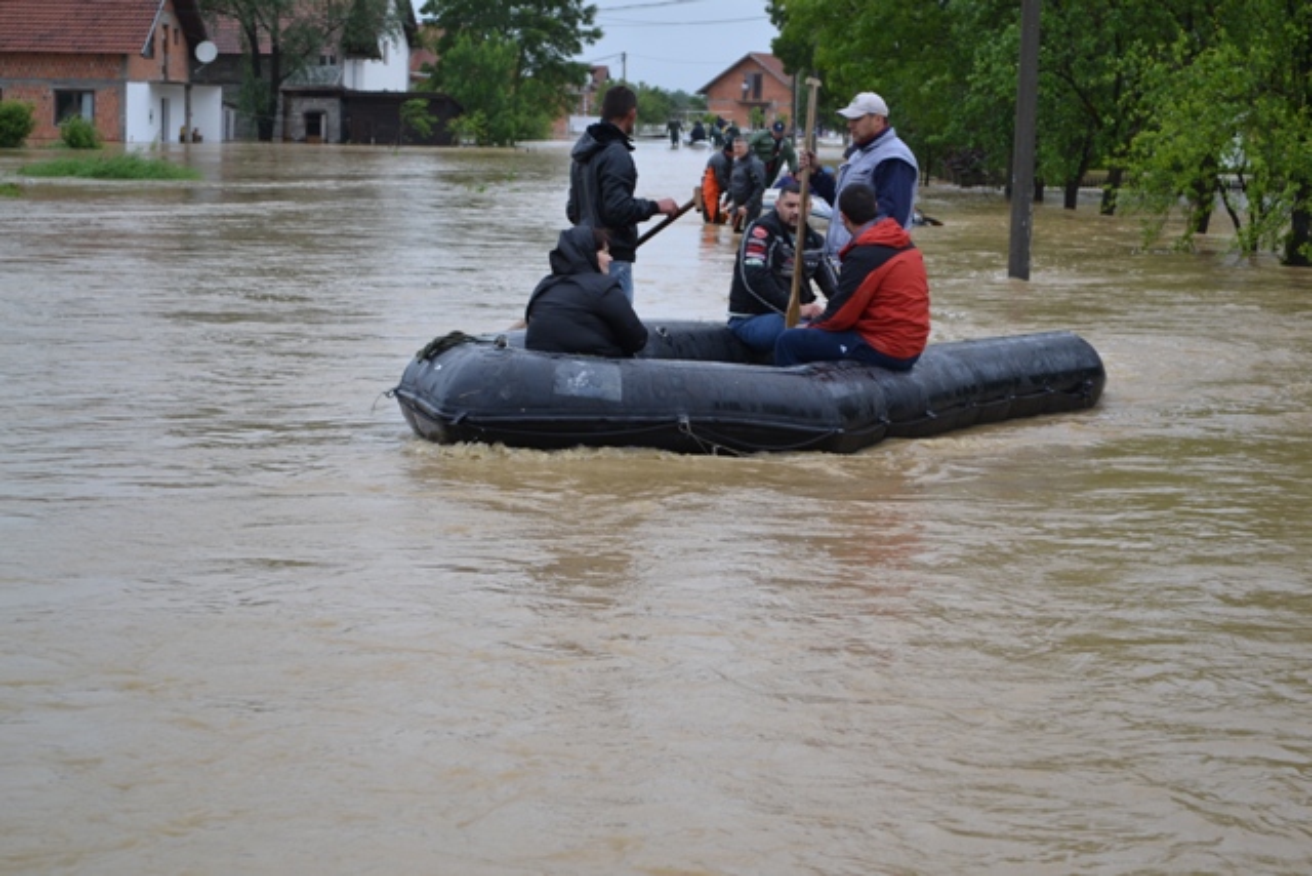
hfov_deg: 24.6
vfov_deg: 16.6
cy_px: 438
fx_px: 3007
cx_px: 656
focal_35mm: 82
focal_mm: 55
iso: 100
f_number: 5.6
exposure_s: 1/125
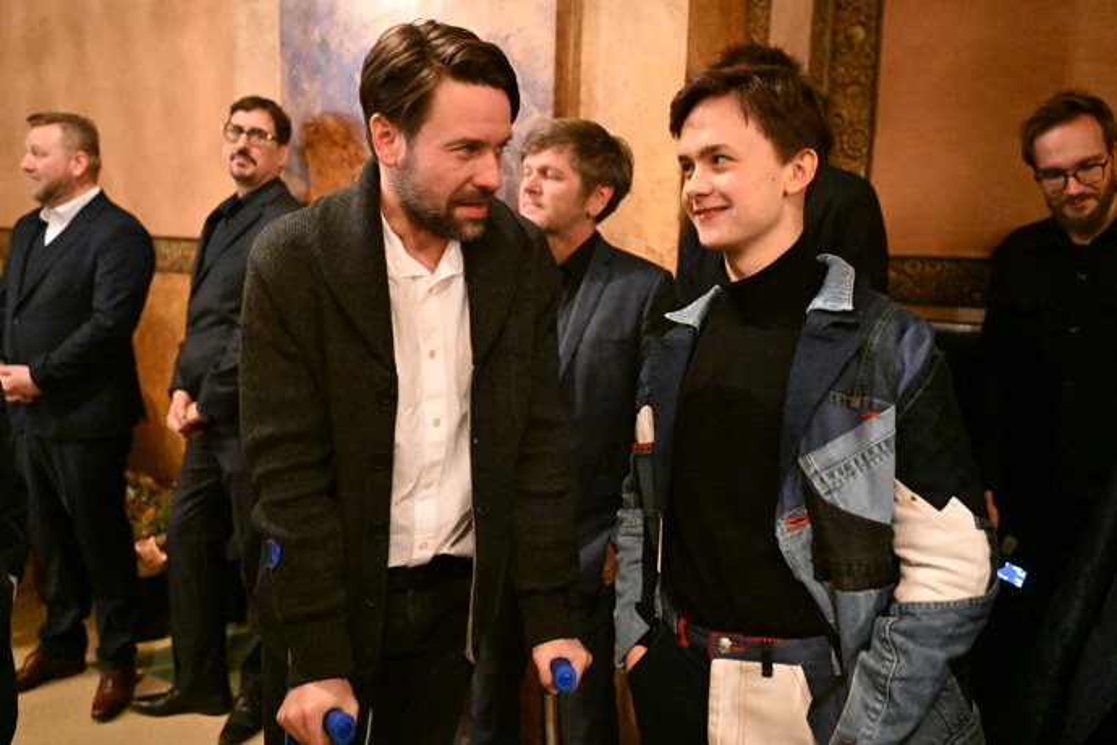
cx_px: 558
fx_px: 900
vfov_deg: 45.0
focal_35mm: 29
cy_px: 372
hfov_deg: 63.7
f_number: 2.8
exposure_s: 1/40
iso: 20000
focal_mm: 29
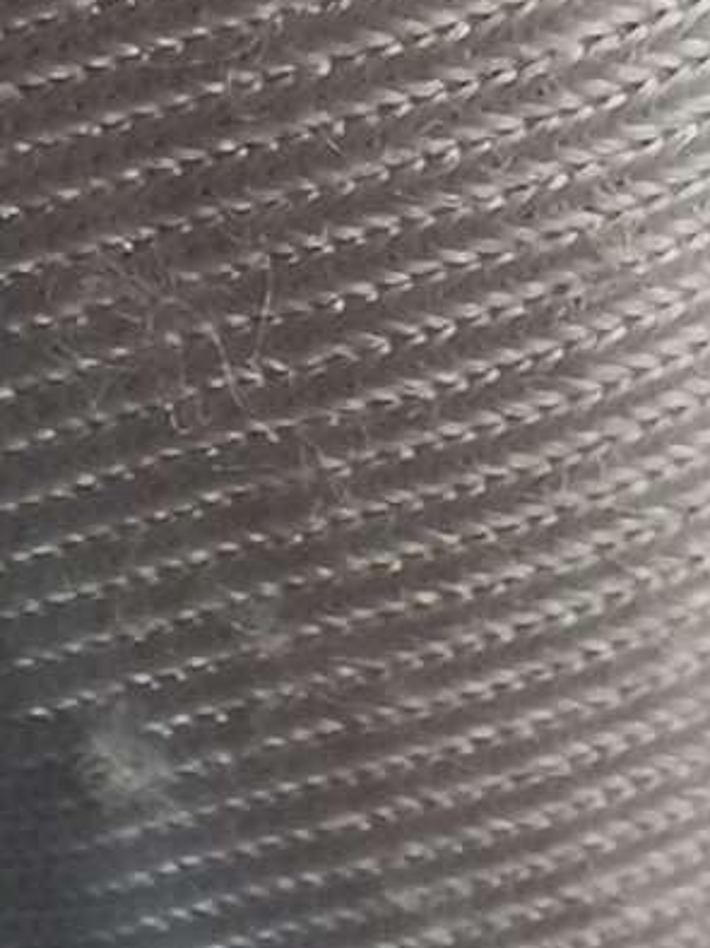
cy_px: 1311
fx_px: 3614
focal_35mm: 132
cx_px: -101
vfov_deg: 14.2
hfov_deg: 11.0
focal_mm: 2.26
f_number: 2.2
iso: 64
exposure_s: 1/100
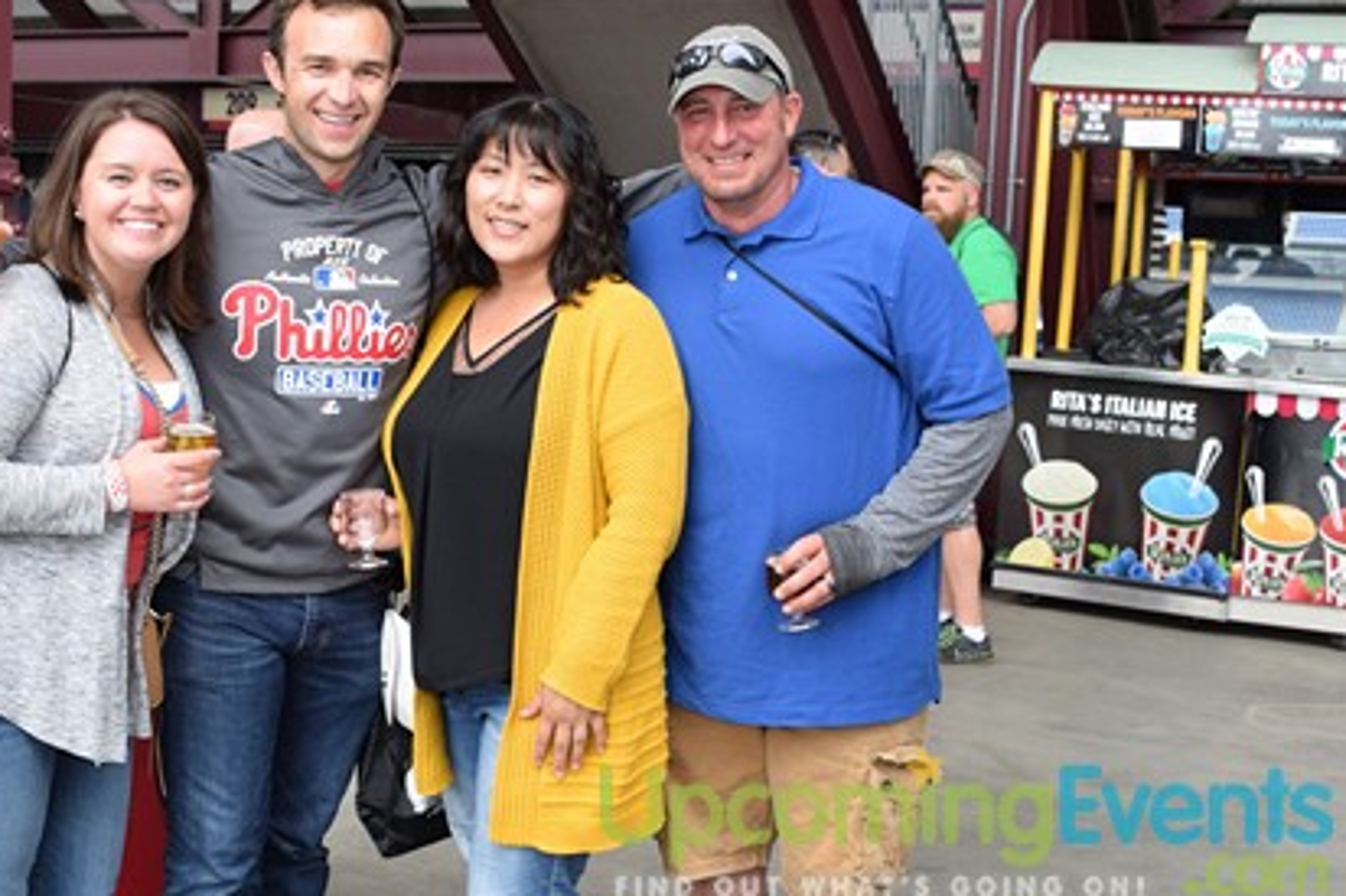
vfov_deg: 36.7
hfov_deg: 52.4
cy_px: 350
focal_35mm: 36
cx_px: 486
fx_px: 1345
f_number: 4.5
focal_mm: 18
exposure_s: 1/125
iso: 400
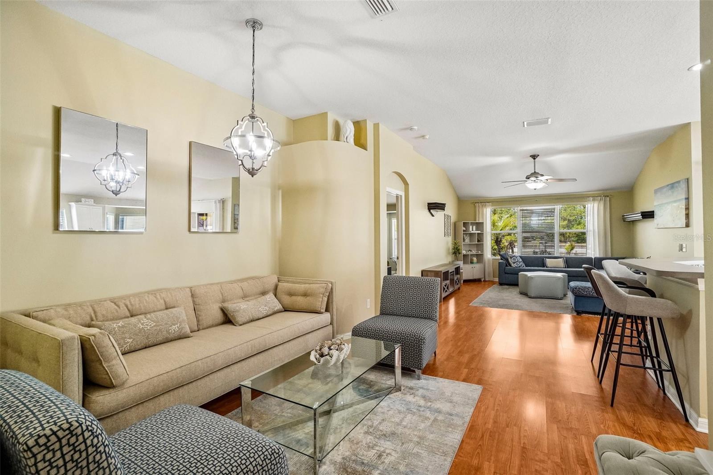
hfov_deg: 100.4
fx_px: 297
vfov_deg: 77.3
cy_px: 238
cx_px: 356
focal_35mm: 15
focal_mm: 10
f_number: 8
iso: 800
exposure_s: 1/30
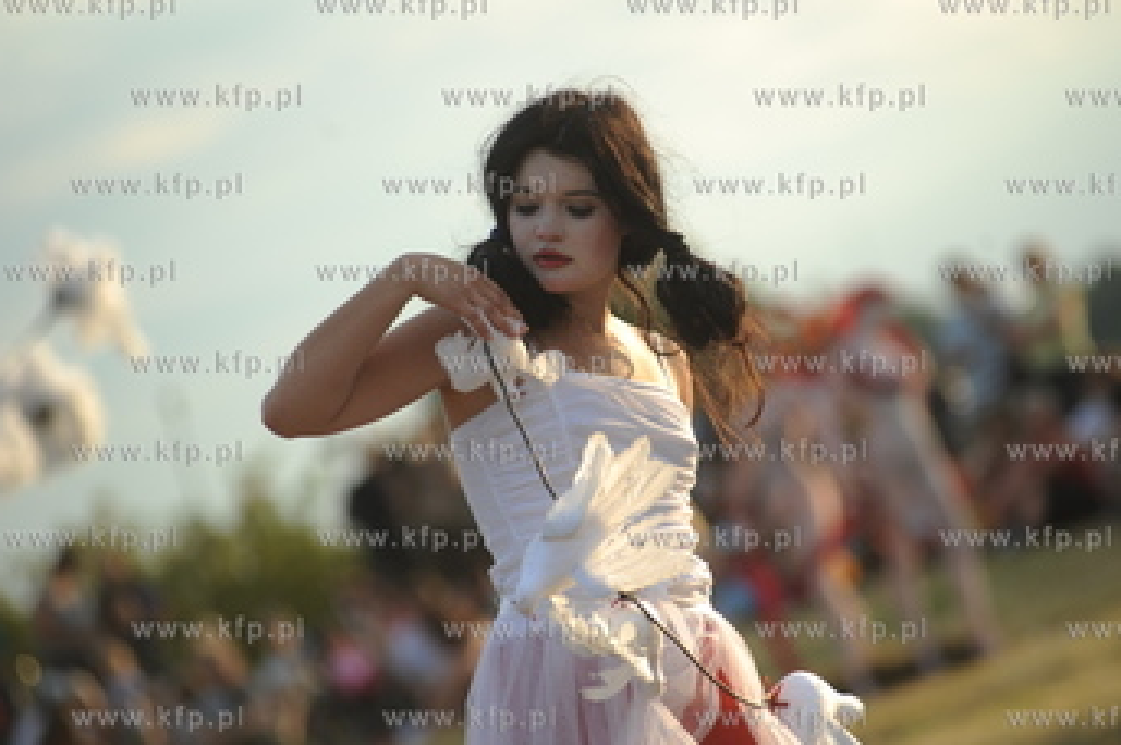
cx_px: 644
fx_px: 7248
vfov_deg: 5.9
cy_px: 405
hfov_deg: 8.8
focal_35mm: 233
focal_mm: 200
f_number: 4
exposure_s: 1/500
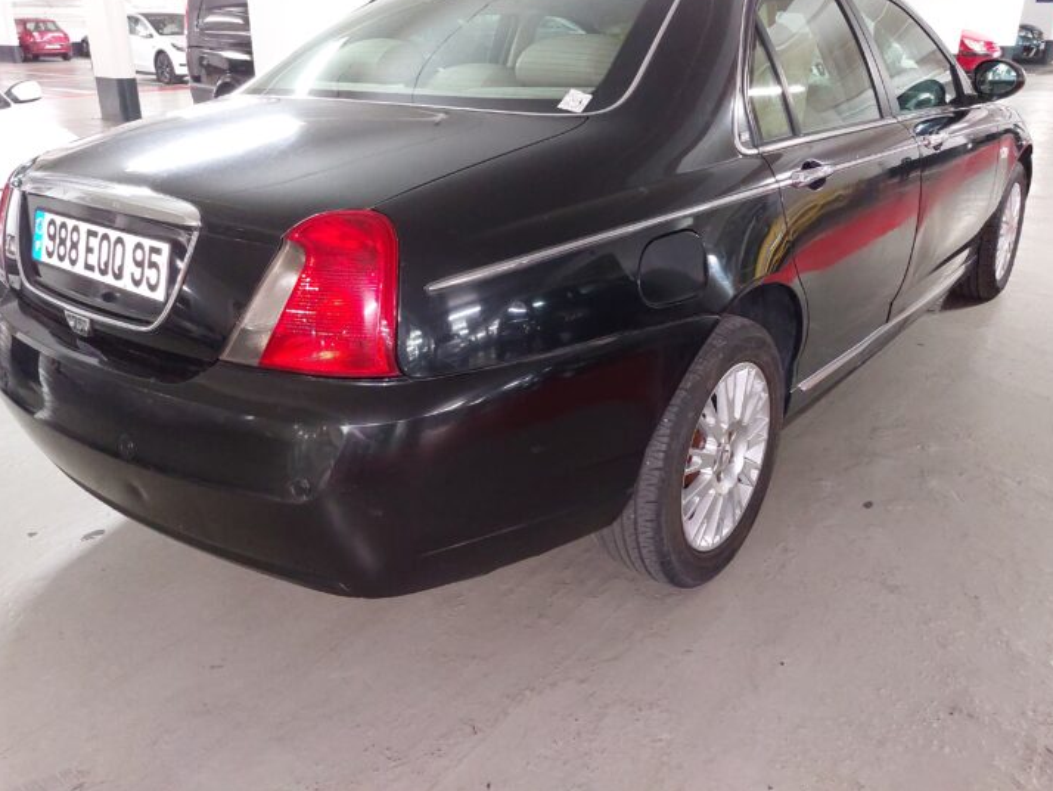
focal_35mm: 28
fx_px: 852
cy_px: 353
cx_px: 504
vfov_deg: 49.7
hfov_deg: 63.4
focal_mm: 5.23
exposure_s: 1/25
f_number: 1.8
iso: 640
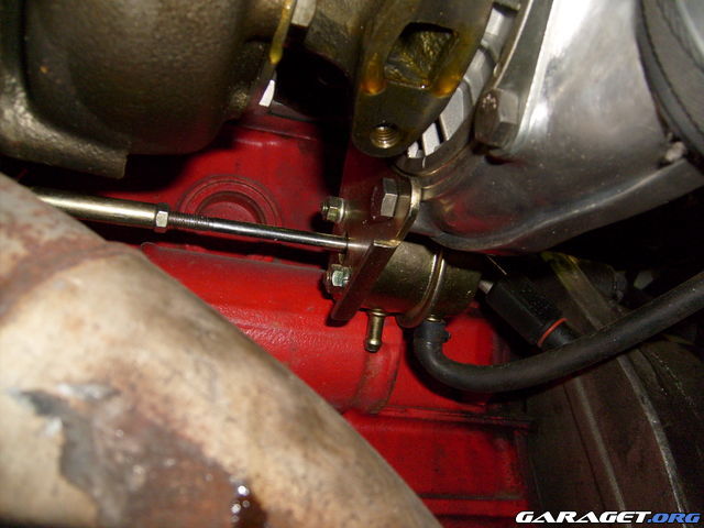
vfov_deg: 40.7
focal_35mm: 35
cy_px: 264
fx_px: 712
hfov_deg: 52.6
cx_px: 352
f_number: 2.8
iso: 100
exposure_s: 1/45
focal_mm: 5.8
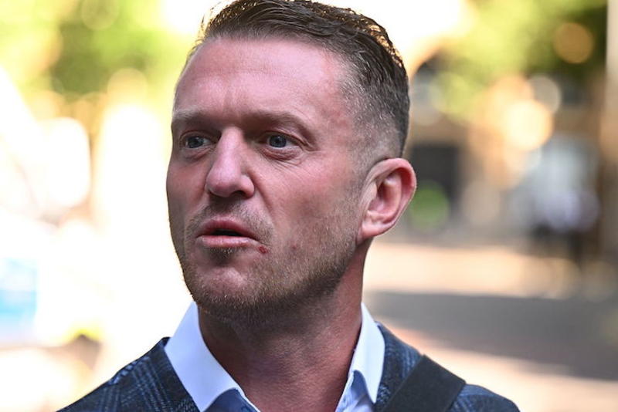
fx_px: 2232
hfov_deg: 15.8
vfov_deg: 10.6
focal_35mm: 130
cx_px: 309
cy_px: 206
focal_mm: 87
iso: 1250
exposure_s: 1/1600
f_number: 2.8
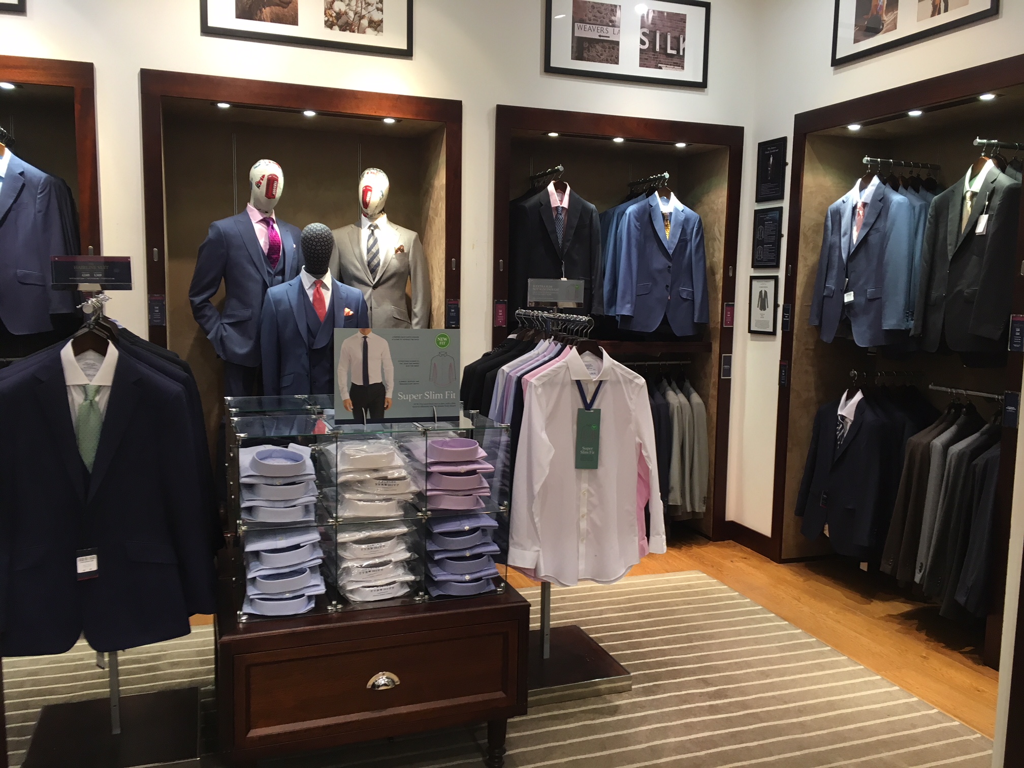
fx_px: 858
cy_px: 384
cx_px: 512
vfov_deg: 48.2
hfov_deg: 61.7
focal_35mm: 29
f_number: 2.2
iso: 80
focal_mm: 4.15
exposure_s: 1/33
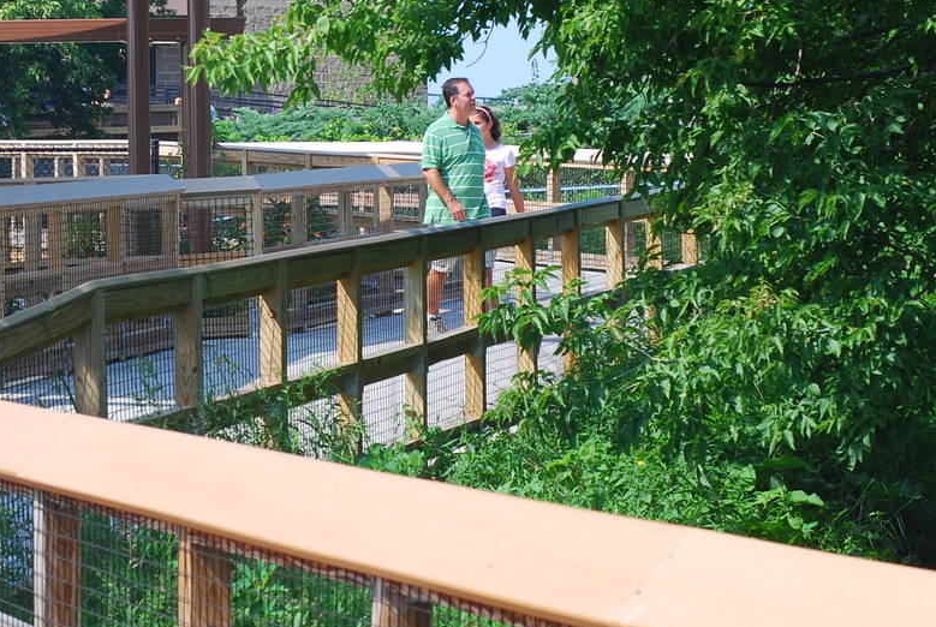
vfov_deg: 8.9
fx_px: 4010
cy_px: 87
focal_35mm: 154
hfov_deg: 13.2
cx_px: 111
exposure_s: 1/160
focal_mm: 50
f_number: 6.3
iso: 100
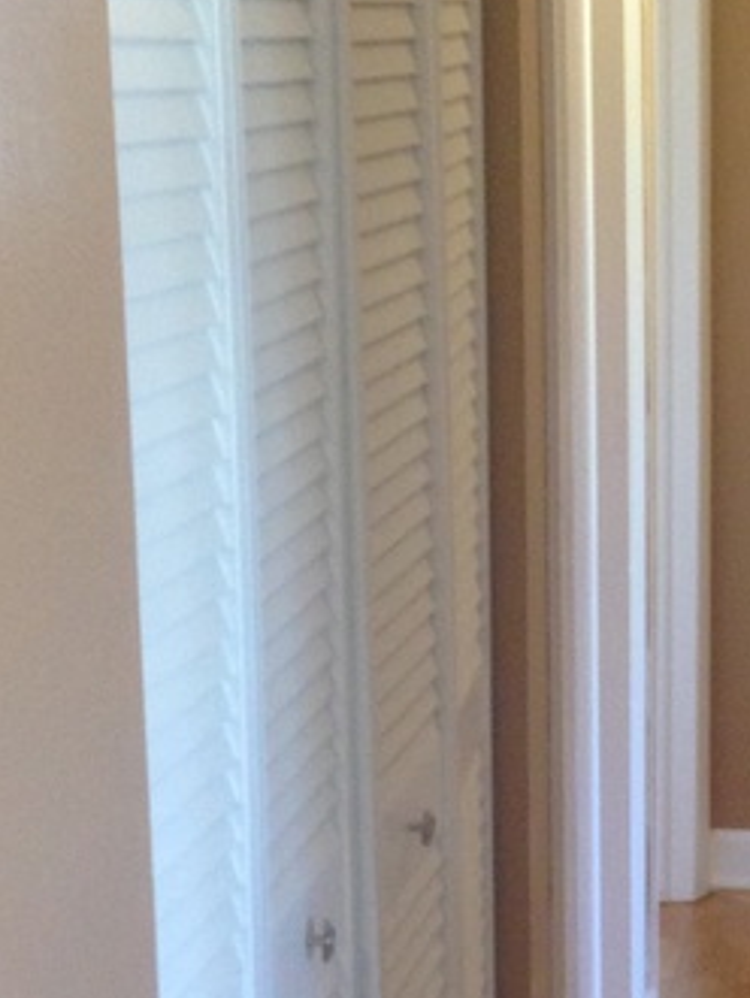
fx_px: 3116
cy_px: 765
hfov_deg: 13.2
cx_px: 977
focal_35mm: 108
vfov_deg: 18.1
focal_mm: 4.12
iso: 100
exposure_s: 1/20
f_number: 2.4
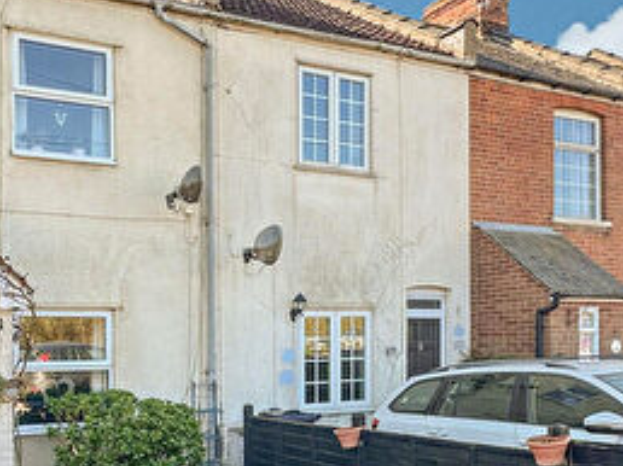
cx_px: 142
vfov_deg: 35.8
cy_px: 404
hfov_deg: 46.9
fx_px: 683
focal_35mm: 38
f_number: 2.2
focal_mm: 2.22
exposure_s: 1/200
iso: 40
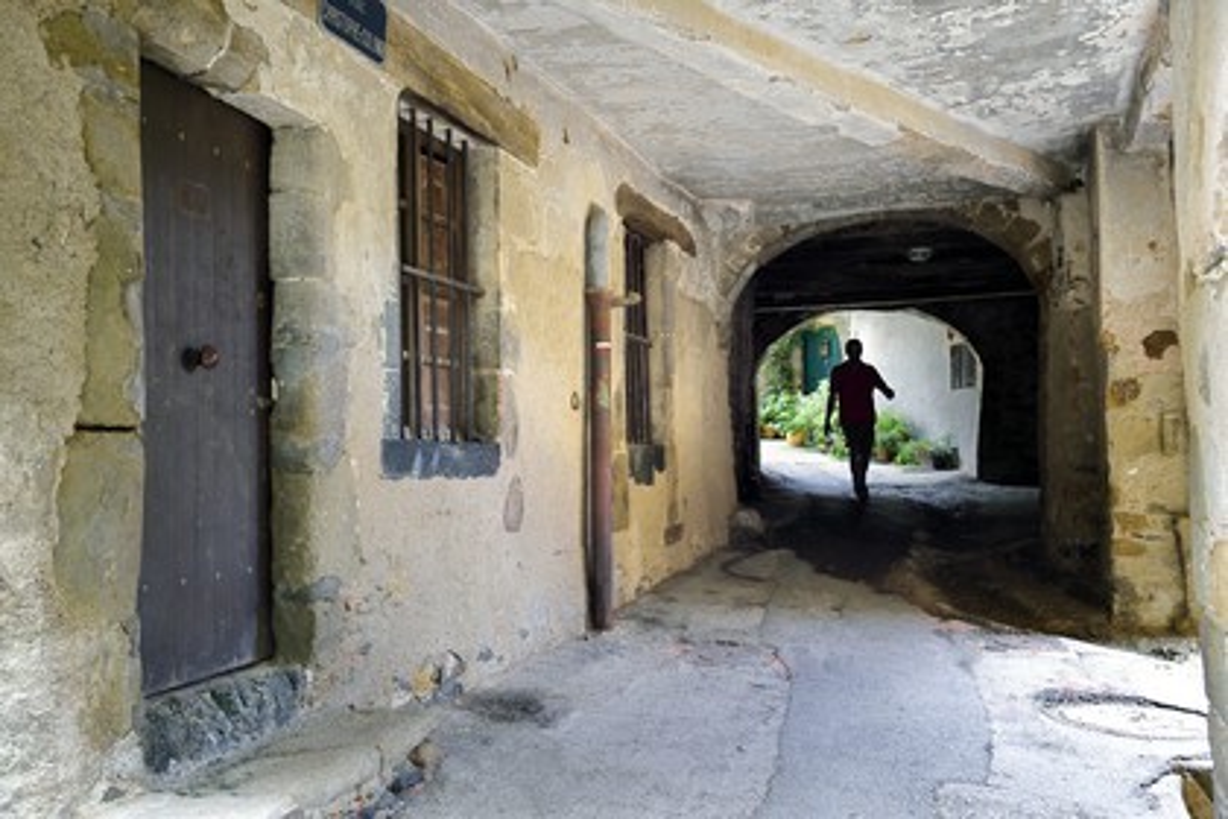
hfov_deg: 54.4
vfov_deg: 37.9
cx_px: 614
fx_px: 1194
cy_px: 410
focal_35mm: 35
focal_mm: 35
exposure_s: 1/40
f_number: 7.1
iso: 800
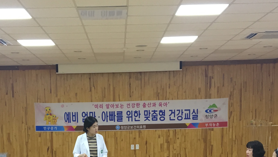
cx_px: 104
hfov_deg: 30.0
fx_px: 516
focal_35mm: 70
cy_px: 190
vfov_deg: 16.5
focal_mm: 4.15
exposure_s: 1/30
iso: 64
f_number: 2.2
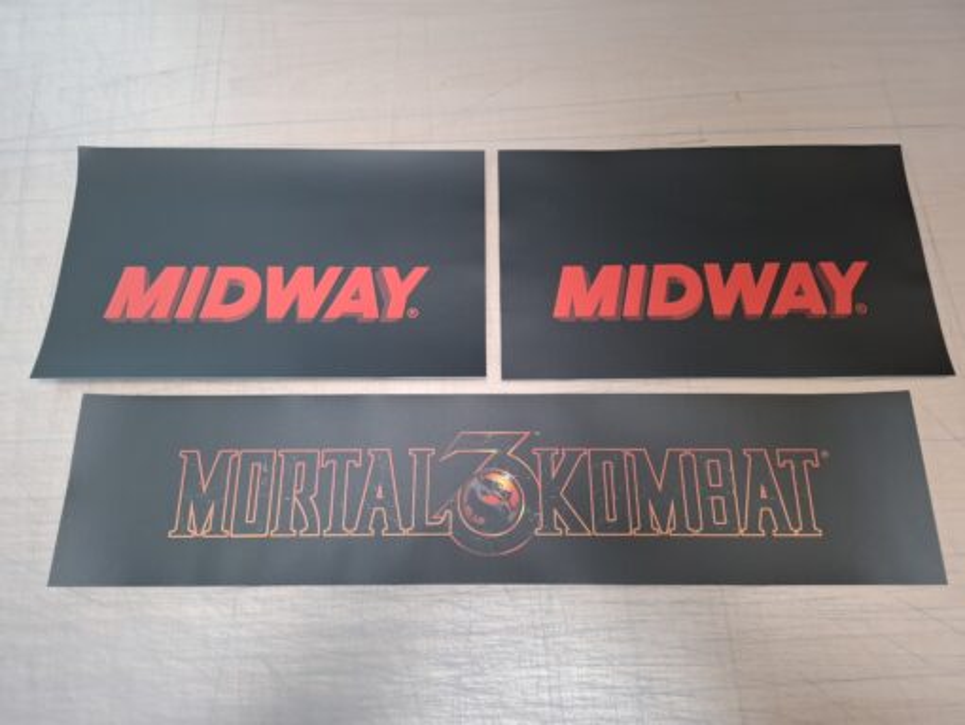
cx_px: 482
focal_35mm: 23
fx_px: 641
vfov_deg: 58.9
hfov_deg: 73.9
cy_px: 362
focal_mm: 5.54
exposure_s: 1/33
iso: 250
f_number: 1.8
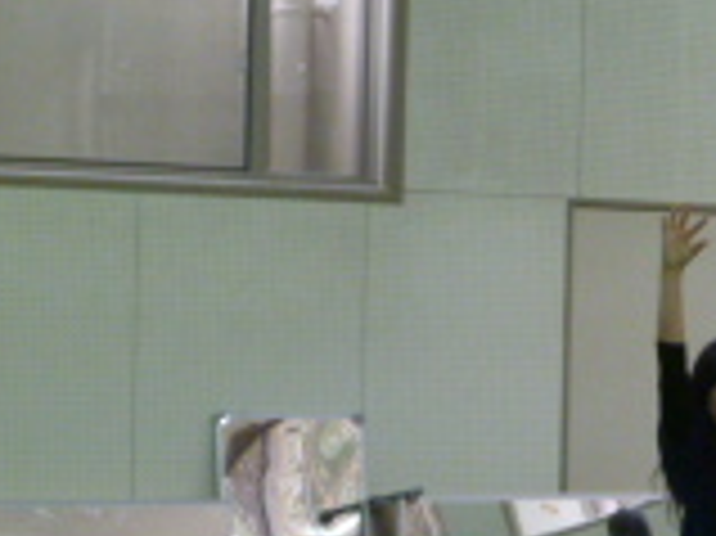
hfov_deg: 9.8
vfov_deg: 7.8
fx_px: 3906
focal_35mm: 189
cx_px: 1423
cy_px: 275
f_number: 3.9
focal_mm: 8.3
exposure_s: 1/40
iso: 250
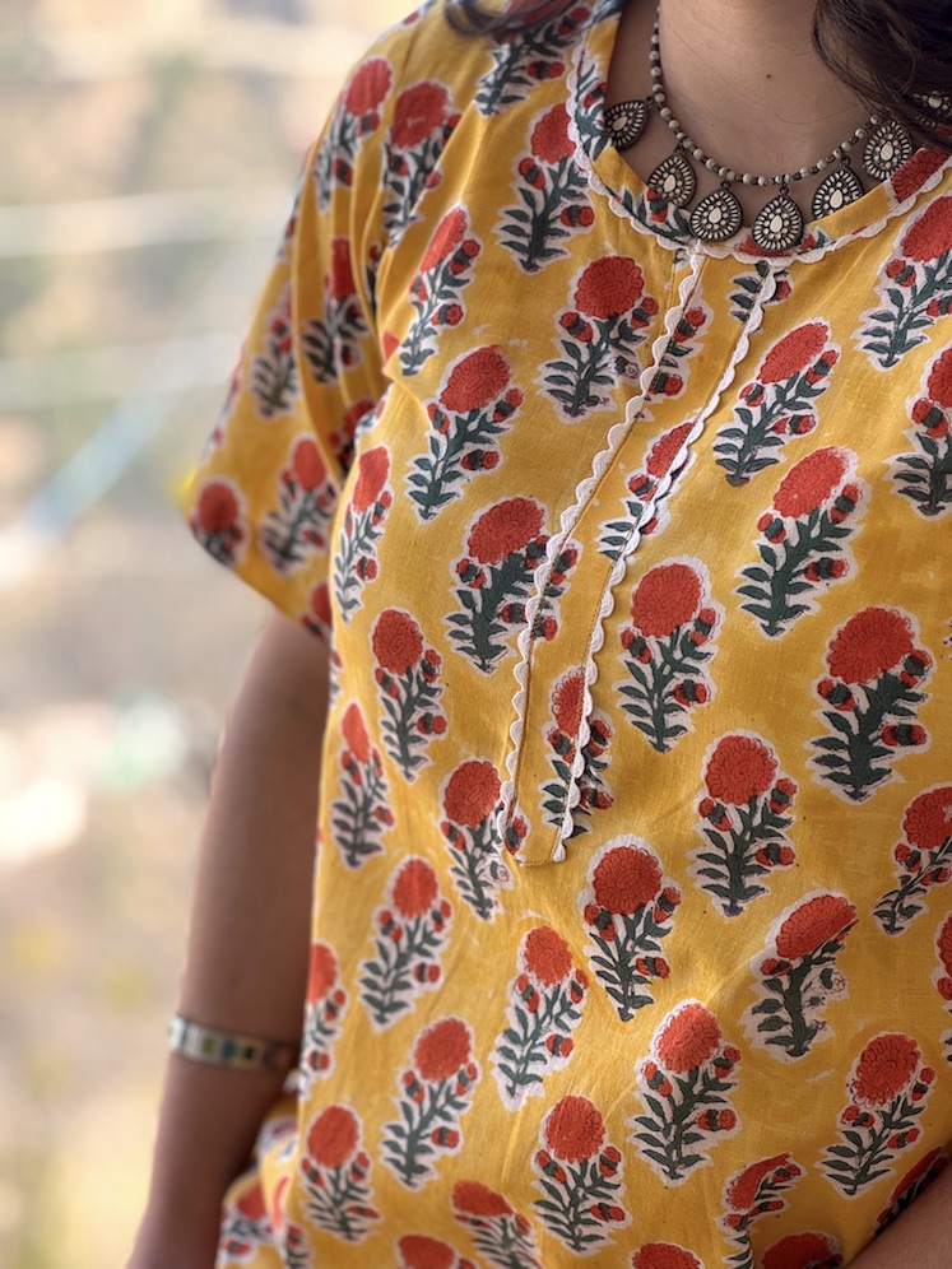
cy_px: 634
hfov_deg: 19.1
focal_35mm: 77
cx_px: 476
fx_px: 2824
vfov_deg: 25.3
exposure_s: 1/102
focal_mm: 9
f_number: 2.8
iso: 25
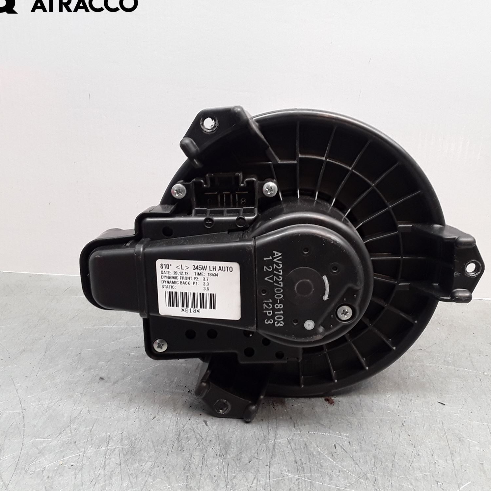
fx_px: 546
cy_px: 245
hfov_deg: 48.4
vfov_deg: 48.5
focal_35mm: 34
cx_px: 273
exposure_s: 1/50
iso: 64
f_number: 1.9
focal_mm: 2.91
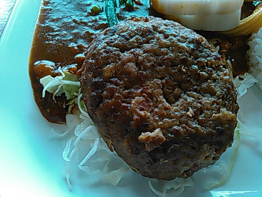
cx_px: 131
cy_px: 98
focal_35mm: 30
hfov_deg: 60.0
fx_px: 227
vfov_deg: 46.8
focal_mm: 4
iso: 100
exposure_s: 1/20
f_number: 2.4
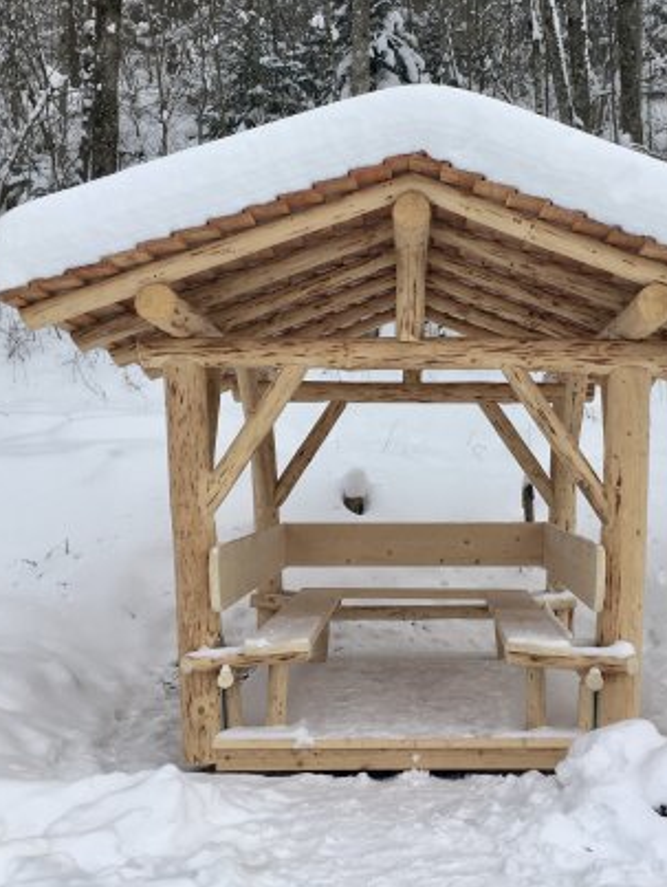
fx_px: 1129
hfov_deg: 32.7
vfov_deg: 42.6
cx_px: 444
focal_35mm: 44
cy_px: 335
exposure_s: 1/118
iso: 25
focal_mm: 4.15
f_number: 2.2
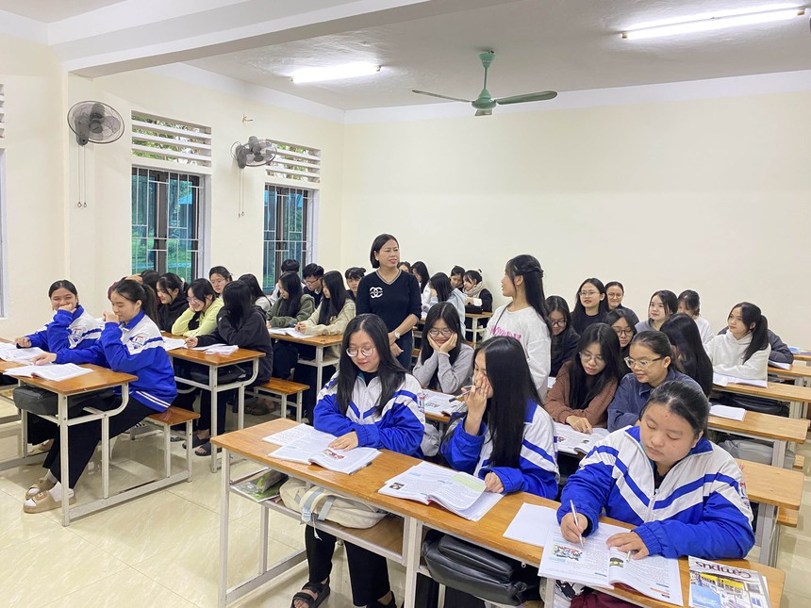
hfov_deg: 67.3
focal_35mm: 26
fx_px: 609
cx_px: 406
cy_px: 304
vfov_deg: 53.1
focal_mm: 4.25
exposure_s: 1/50
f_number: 1.8
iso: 500
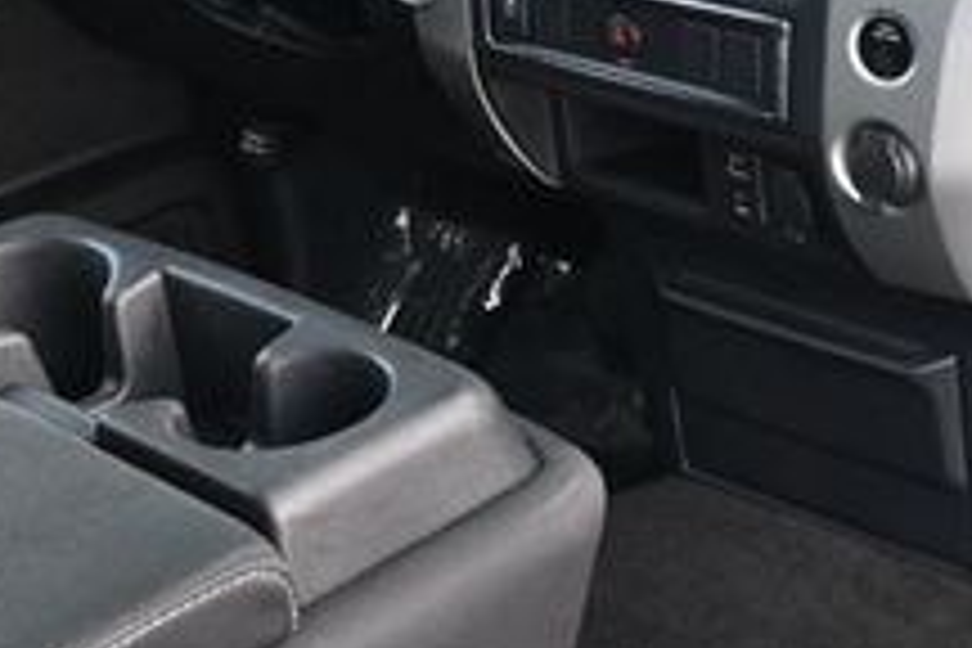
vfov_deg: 15.4
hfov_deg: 21.8
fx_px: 2403
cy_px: 266
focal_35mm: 89
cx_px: 1048
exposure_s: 1/160
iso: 400
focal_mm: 20
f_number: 3.8
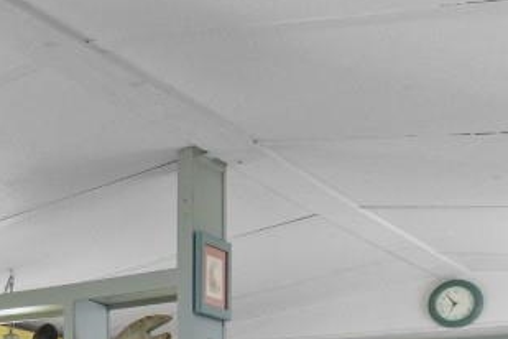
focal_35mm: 84
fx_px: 1185
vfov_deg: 15.2
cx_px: -302
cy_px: 482
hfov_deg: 20.0
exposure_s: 1/6
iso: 100
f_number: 4.8
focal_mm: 11
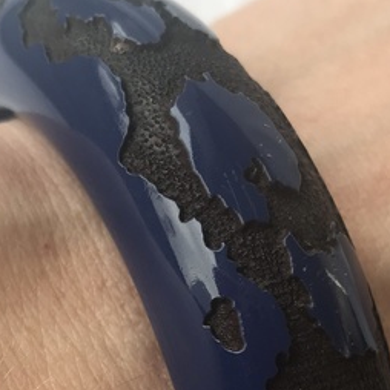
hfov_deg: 22.2
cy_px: 375
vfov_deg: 21.5
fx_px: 994
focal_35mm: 78
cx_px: 170
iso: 20
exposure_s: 1/100
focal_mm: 3.99
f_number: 1.8
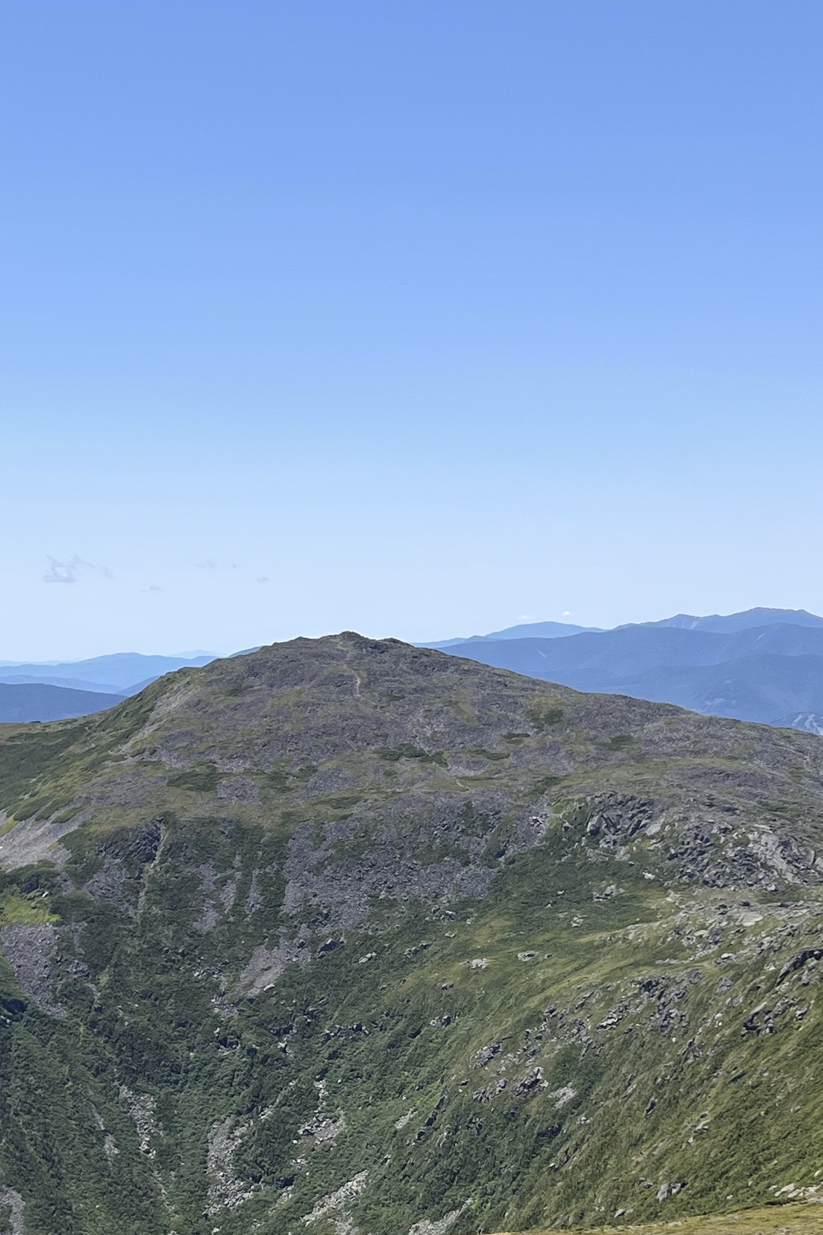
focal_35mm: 67
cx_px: 355
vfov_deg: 29.2
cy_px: 1030
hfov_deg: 20.3
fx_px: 2297
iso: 50
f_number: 1.5
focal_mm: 5.7
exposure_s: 1/4444
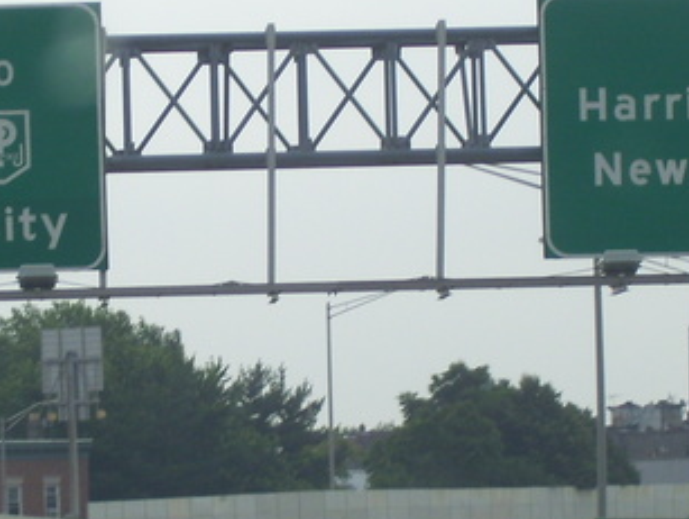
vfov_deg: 5.3
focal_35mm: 281
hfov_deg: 7.0
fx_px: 5600
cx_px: 321
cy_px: 276
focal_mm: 18
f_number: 4.6
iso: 80
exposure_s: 1/400
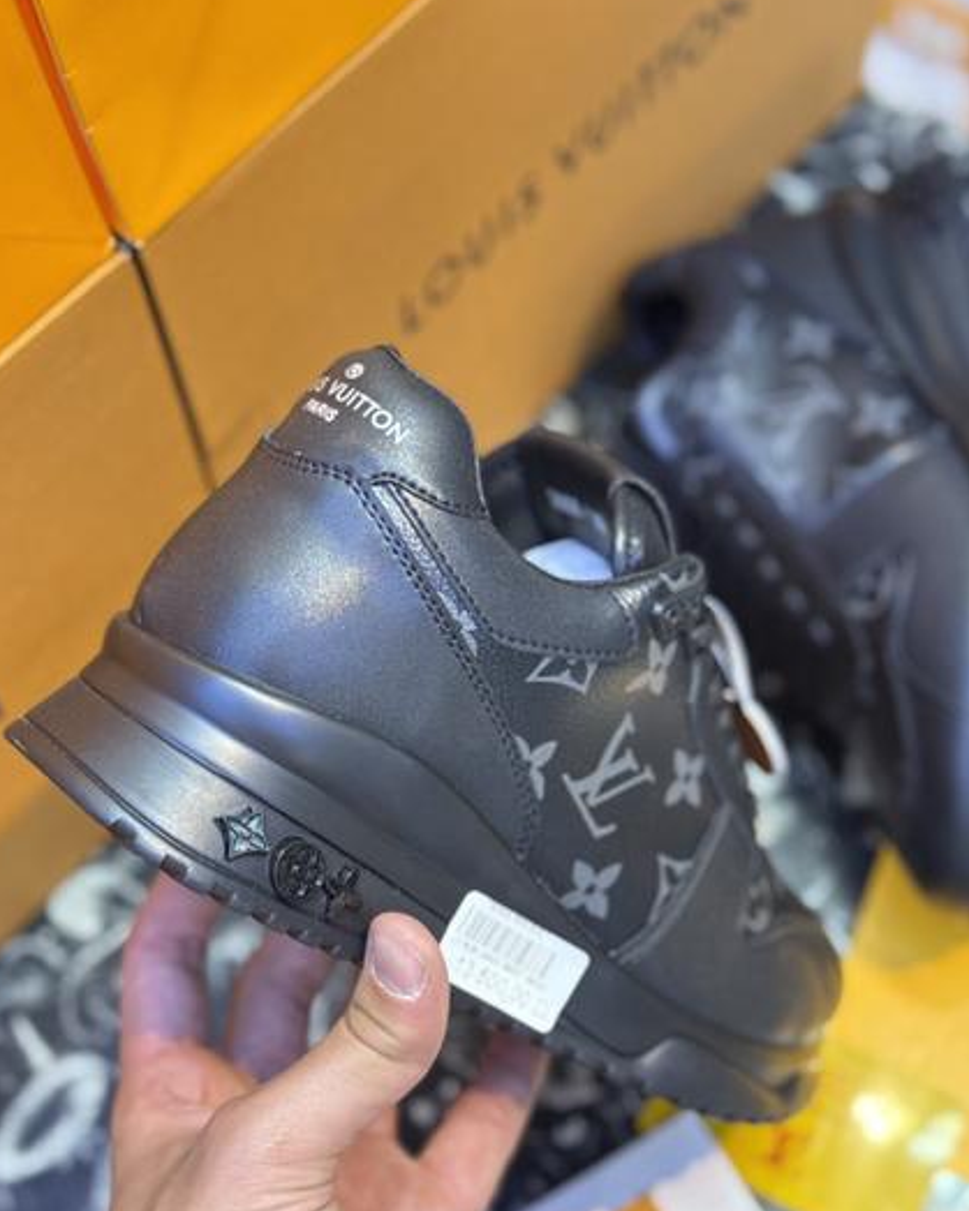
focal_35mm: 54
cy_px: 661
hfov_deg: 28.1
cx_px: 461
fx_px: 1936
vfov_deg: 34.7
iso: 250
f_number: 1.78
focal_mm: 6.76
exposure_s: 1/100
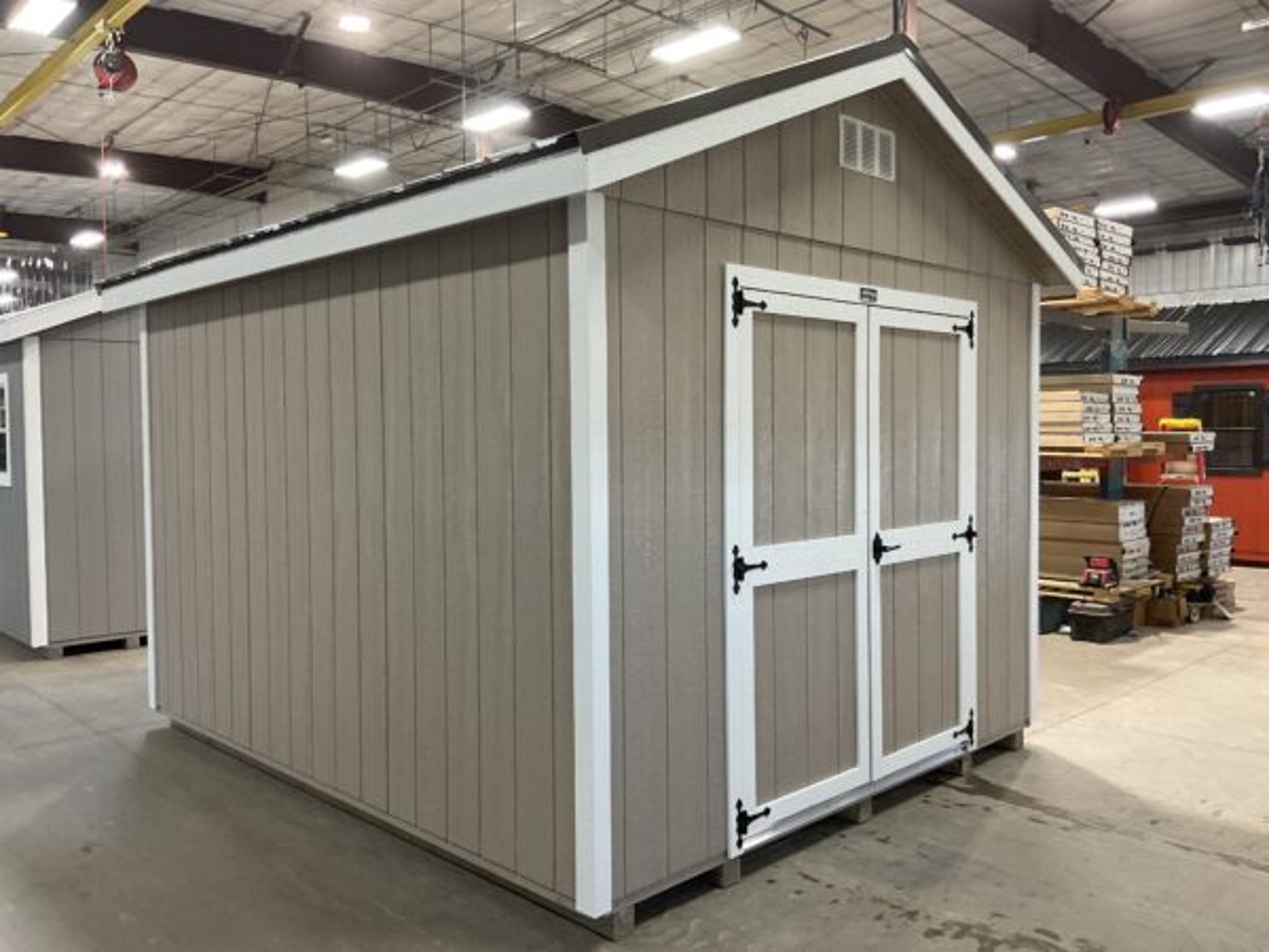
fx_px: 1063
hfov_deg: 61.7
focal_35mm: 29
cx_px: 634
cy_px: 476
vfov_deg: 48.2
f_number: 1.8
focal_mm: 3
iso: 125
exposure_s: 1/60
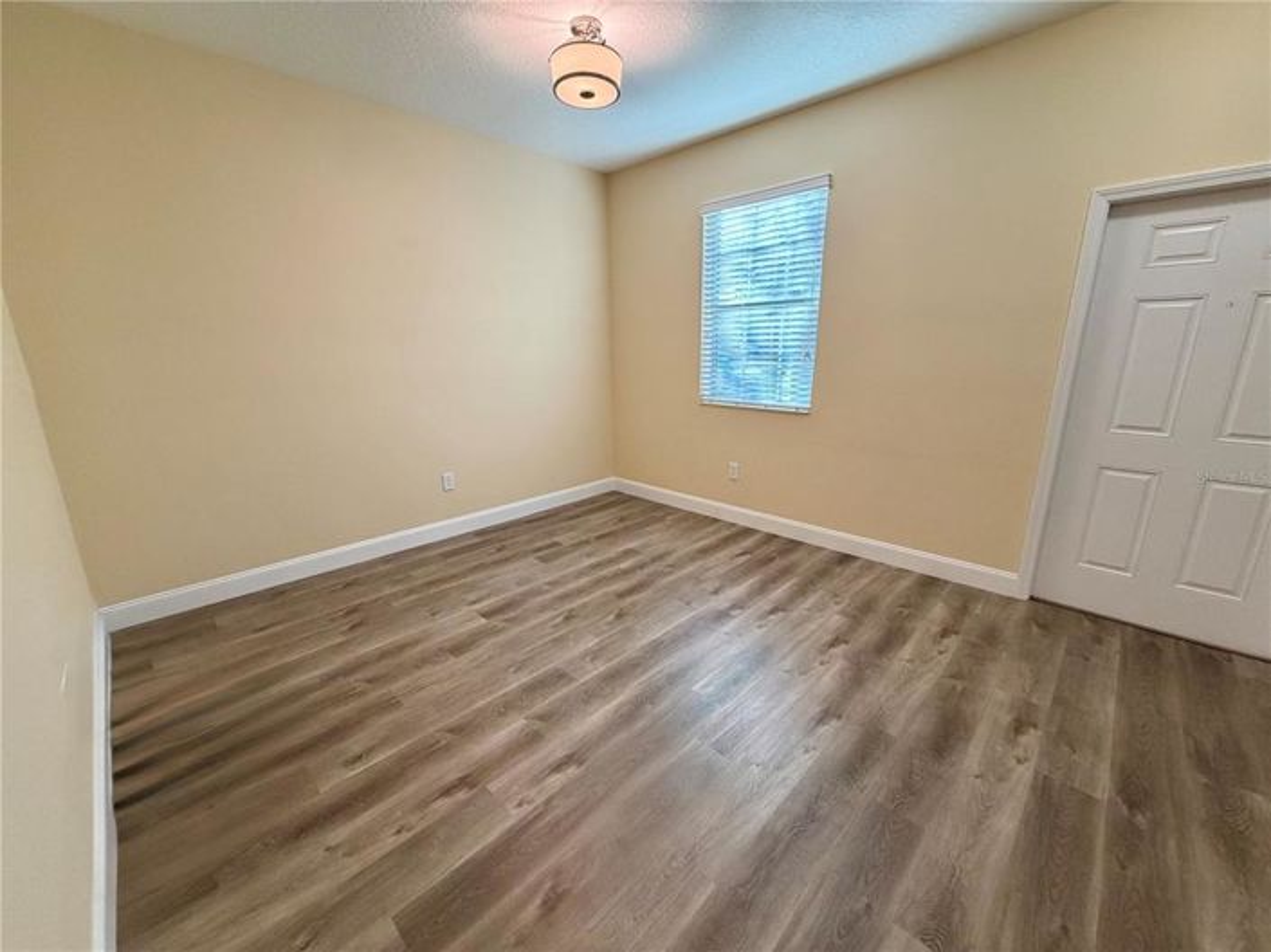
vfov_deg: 85.6
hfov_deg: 102.1
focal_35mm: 14
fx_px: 514
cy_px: 476
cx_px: 636
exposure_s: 1/120
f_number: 2.2
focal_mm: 2.22
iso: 200
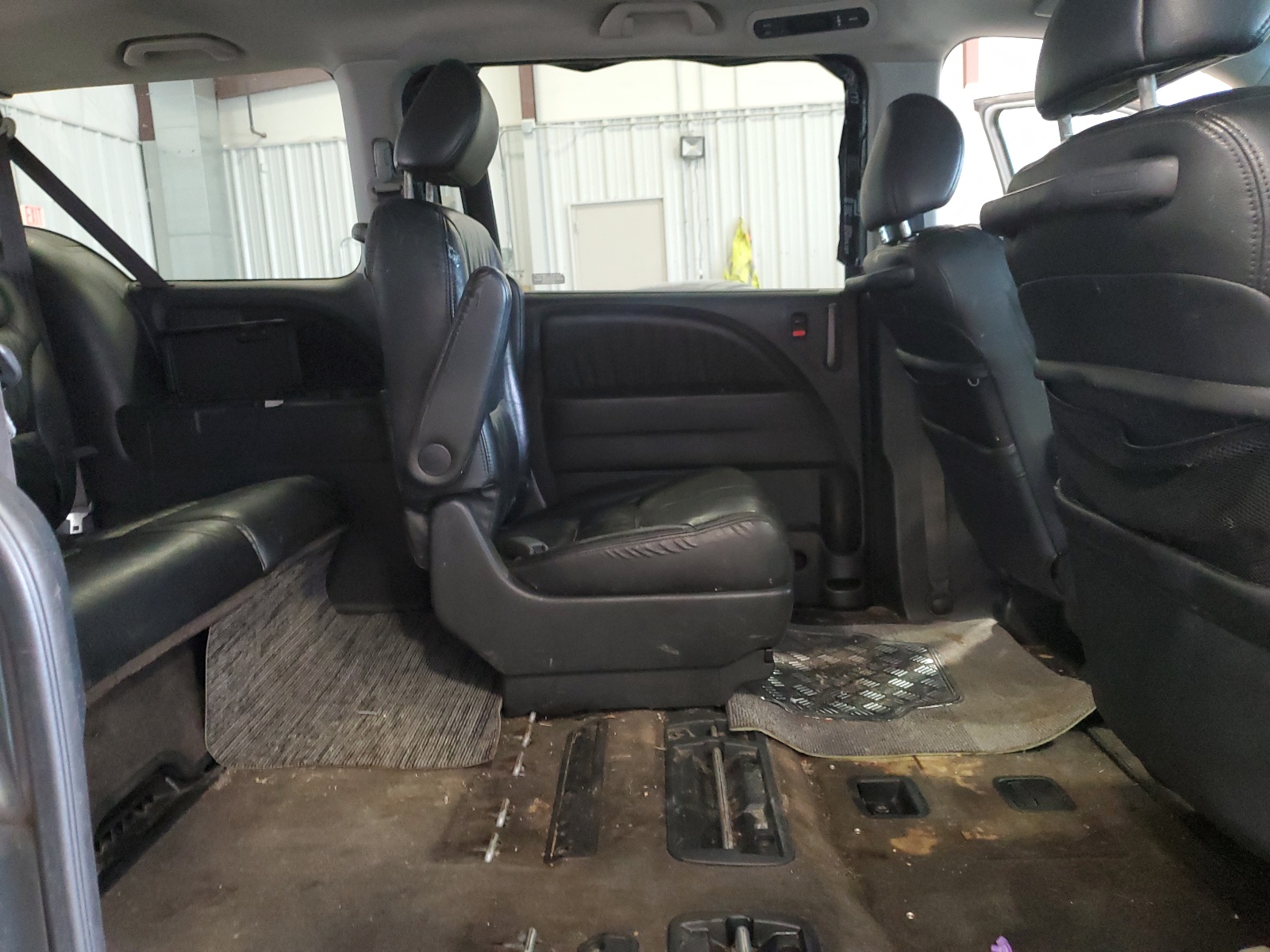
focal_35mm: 26
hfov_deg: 67.3
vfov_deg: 53.1
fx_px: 954
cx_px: 635
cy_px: 476
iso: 343
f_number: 1.5
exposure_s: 1/40
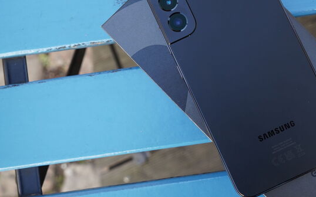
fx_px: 499
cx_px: 201
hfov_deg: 34.9
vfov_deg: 22.3
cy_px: 72
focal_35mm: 58
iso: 800
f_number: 8
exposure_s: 1/125
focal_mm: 37
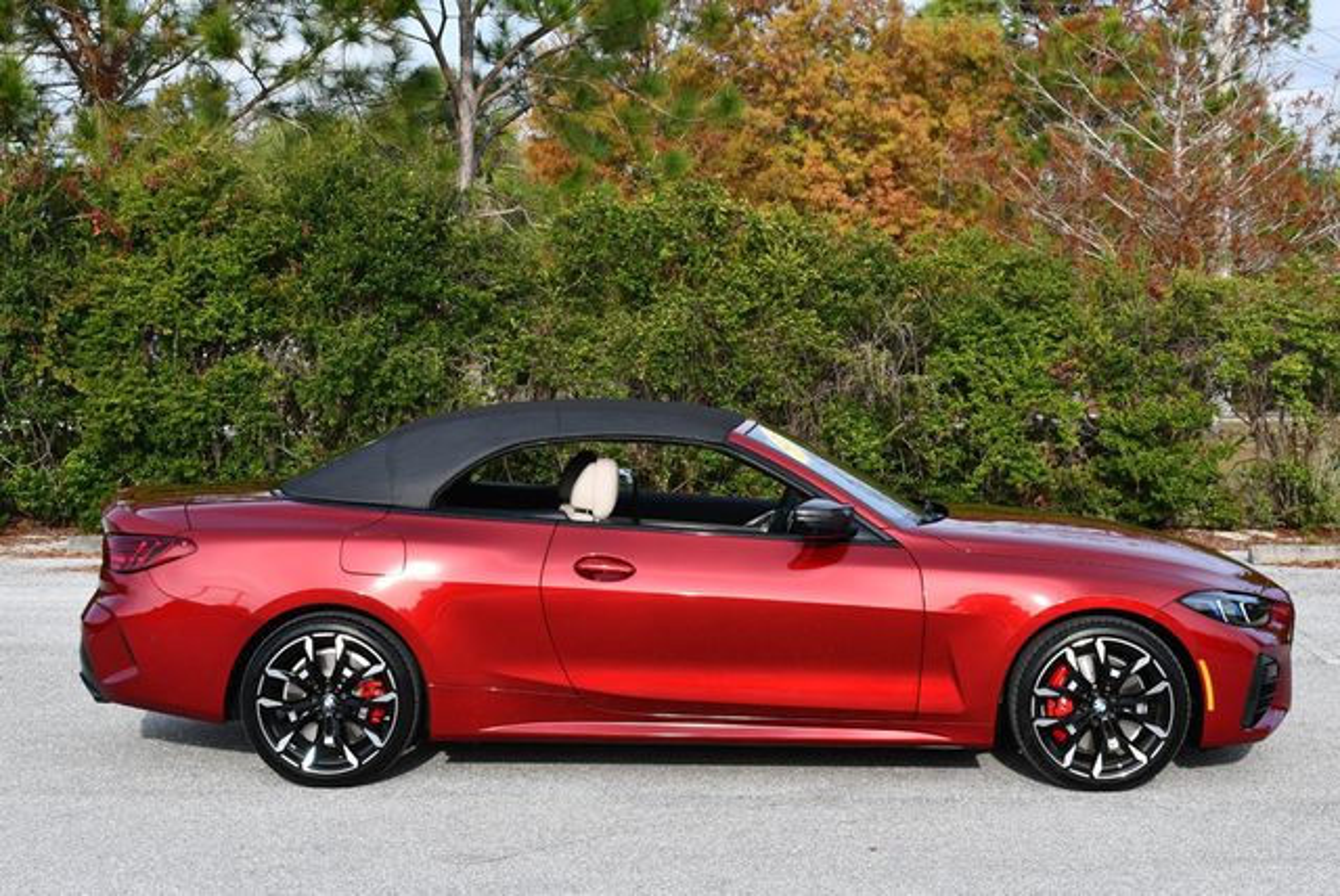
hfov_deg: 29.6
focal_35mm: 68
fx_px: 2533
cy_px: 448
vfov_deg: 20.1
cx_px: 670
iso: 180
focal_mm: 34
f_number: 8
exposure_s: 1/250
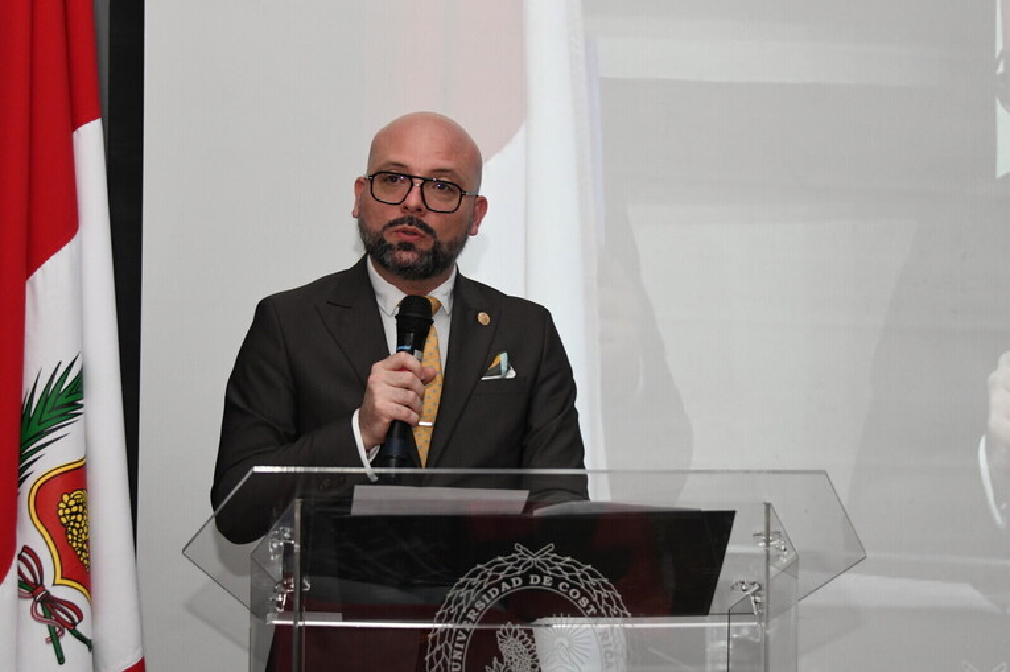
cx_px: 505
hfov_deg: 24.8
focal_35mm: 82
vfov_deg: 16.6
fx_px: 2299
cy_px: 336
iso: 2000
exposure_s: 1/100
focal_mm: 55
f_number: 4.5
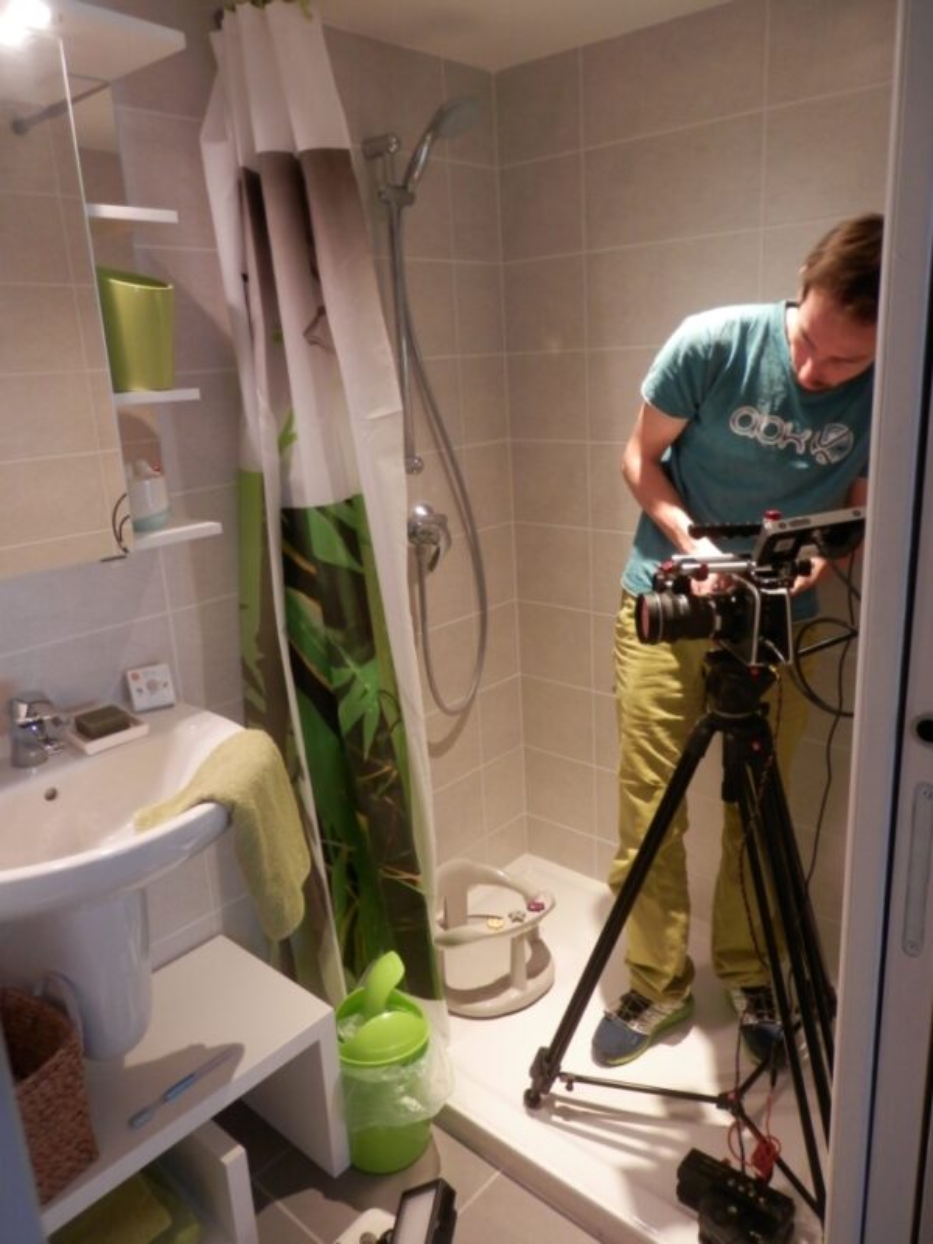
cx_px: 466
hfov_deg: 54.9
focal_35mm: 25
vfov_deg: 69.4
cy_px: 622
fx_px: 898
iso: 200
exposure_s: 1/13
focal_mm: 4.5
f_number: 3
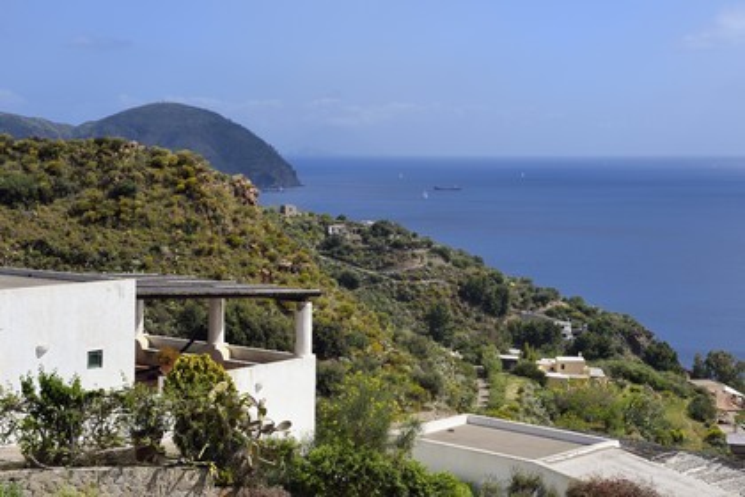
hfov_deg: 28.8
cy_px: 248
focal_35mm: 70
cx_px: 372
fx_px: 1448
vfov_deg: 19.5
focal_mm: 70
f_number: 18
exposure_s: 1/160
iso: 200
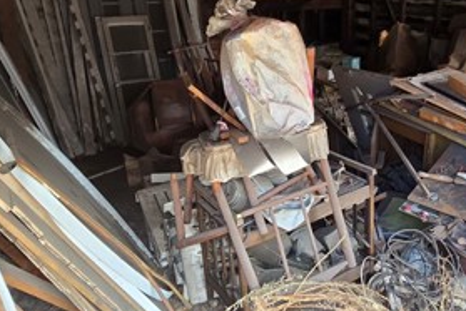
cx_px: 304
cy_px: 120
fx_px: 401
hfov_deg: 59.1
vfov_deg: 42.1
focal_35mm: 31
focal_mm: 2.2
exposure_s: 1/100
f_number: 2.2
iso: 125
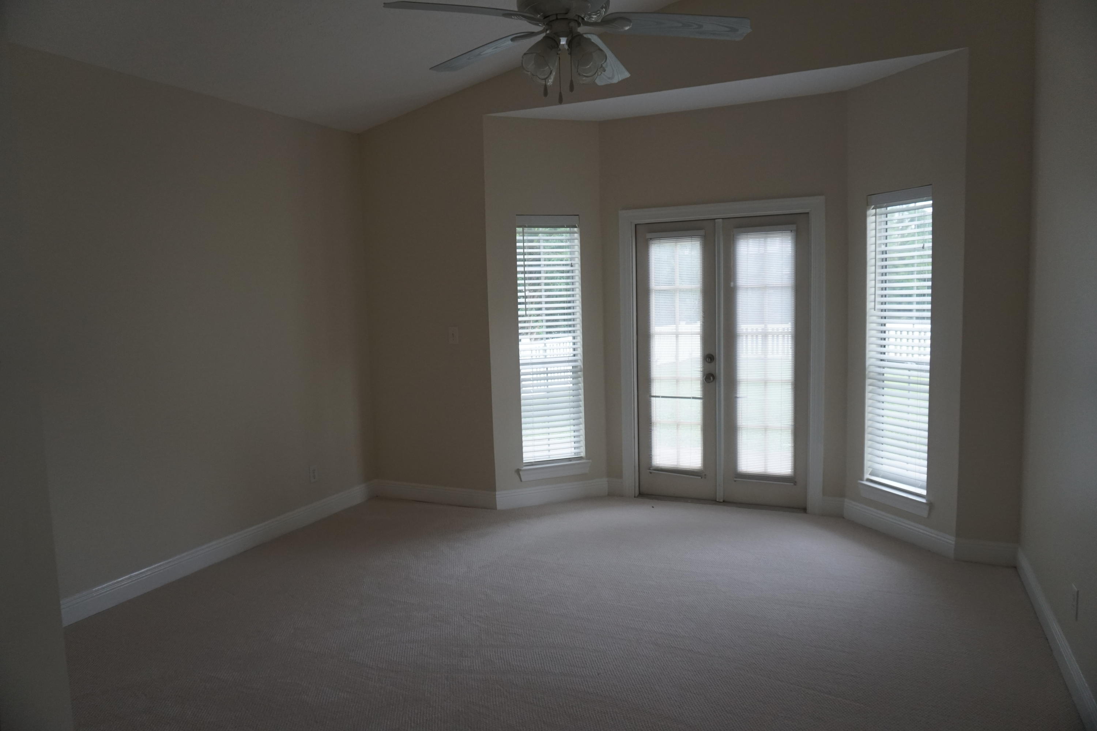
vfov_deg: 53.1
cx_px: 548
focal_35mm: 24
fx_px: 731
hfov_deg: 73.7
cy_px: 366
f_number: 4
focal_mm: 16
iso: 800
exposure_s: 1/160
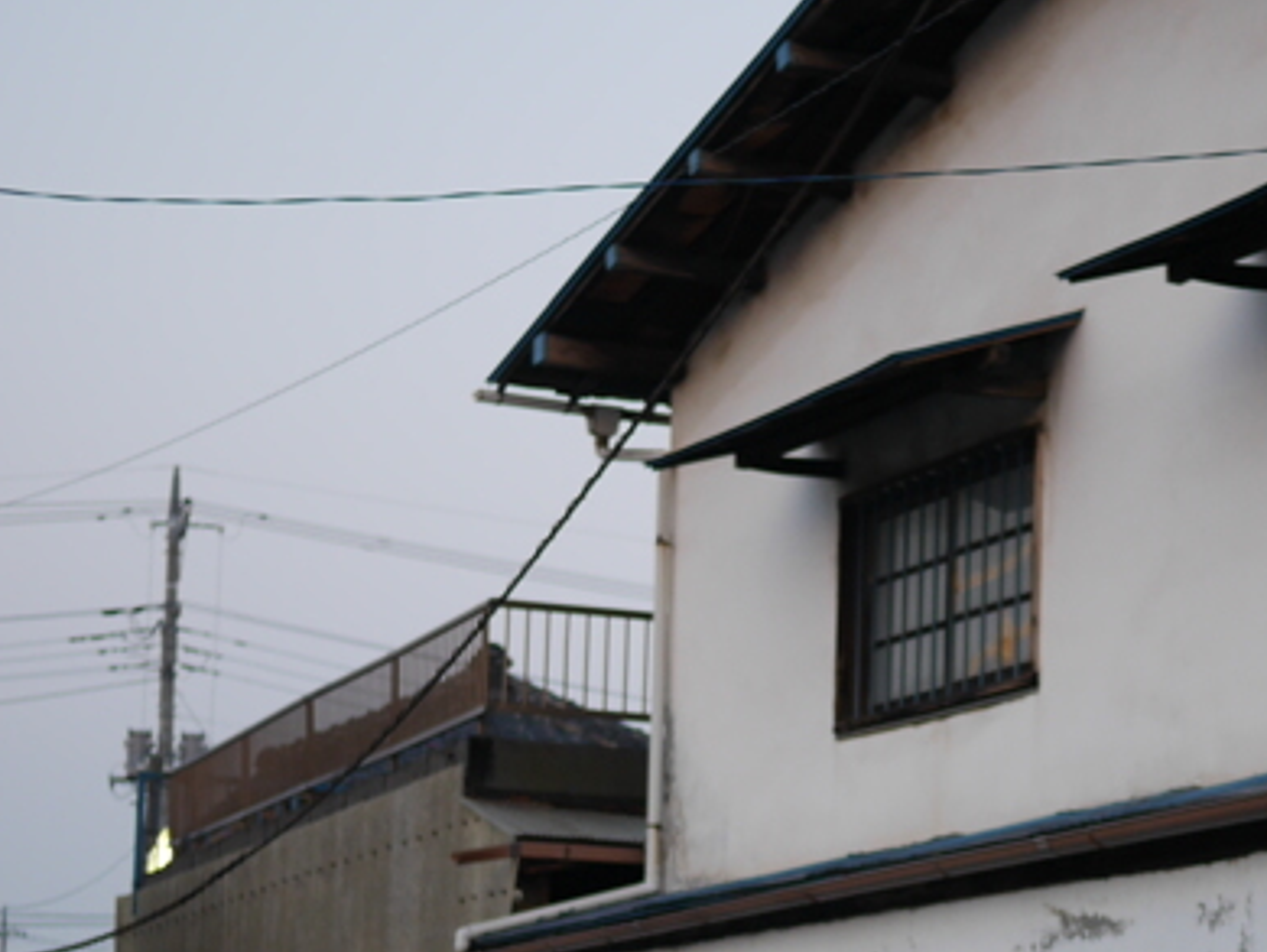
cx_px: 1004
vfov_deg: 13.9
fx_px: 3846
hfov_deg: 18.5
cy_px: 1004
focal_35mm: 105
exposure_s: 1/160
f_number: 1.7
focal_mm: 20
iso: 200
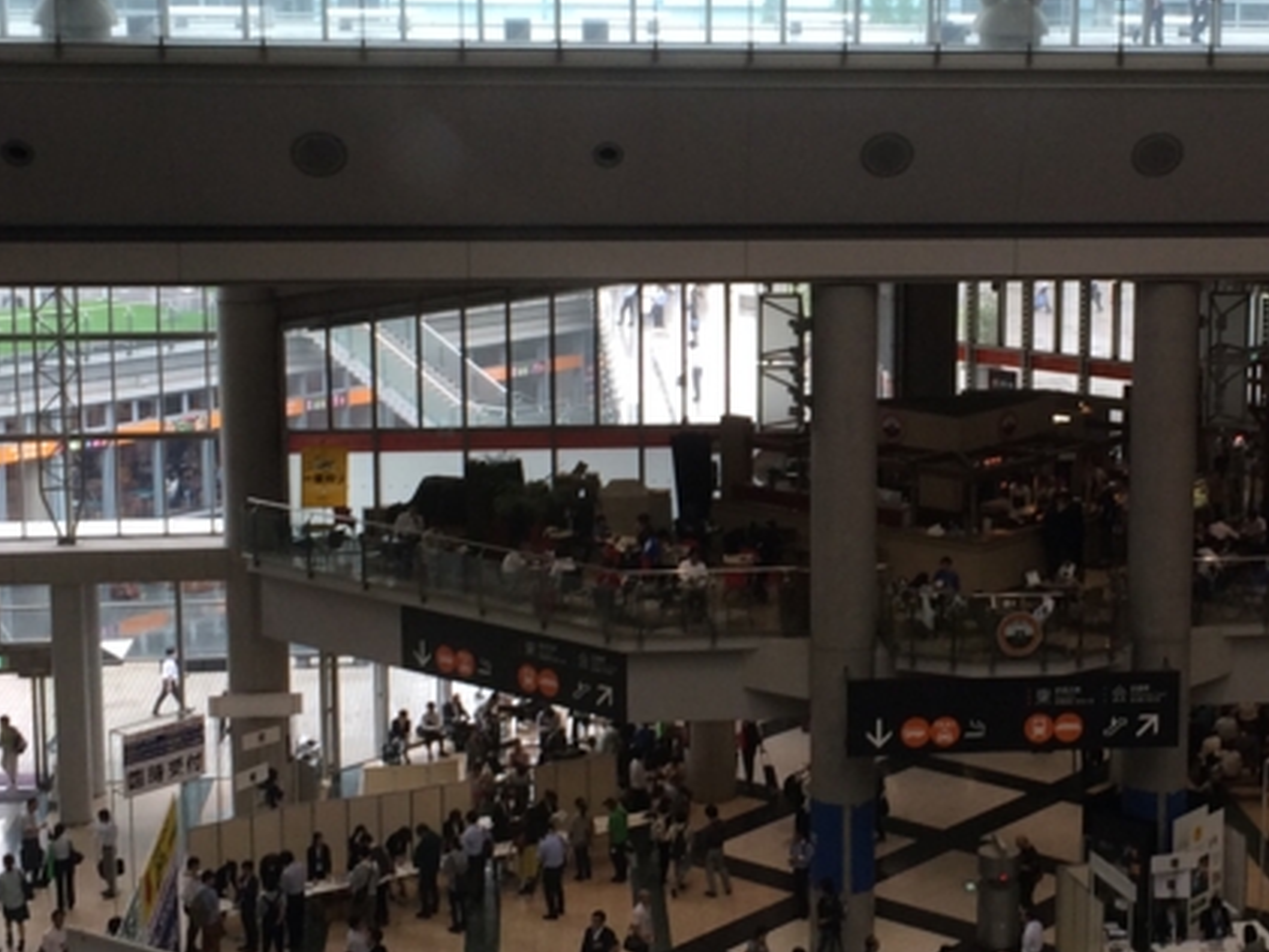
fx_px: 2677
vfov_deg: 20.2
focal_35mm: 73
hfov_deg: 26.3
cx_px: 959
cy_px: 386
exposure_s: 1/120
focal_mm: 4.12
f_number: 2.2
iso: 64
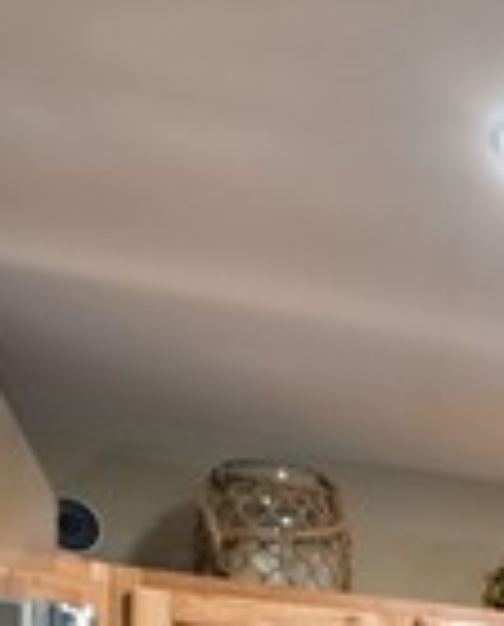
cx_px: 1768
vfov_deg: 14.3
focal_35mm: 117
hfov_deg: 8.9
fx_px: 2172
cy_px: 1148
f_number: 5.6
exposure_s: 1/10
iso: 400
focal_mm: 16
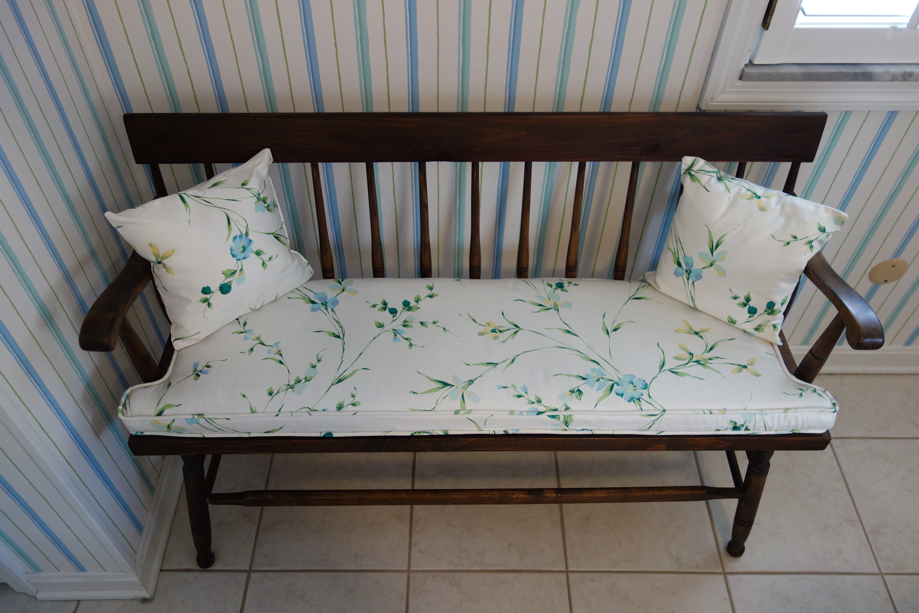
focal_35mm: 28
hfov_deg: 65.5
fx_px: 715
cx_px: 460
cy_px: 306
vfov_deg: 46.4
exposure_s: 1/30
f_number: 1.8
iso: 160
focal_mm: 10.4
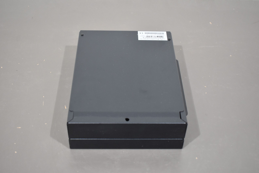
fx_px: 367
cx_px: 130
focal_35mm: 51
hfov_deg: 38.9
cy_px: 86
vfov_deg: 26.5
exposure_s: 1/125
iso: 1250
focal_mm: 34
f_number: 4.5
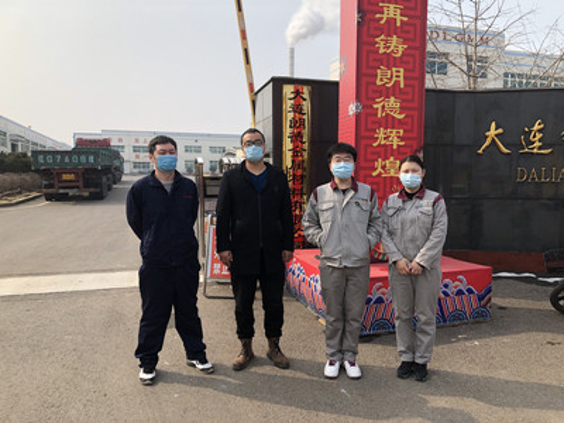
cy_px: 212
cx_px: 282
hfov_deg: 63.4
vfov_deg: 49.7
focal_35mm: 28
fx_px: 456
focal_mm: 3.99
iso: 20
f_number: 1.8
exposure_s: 1/1600
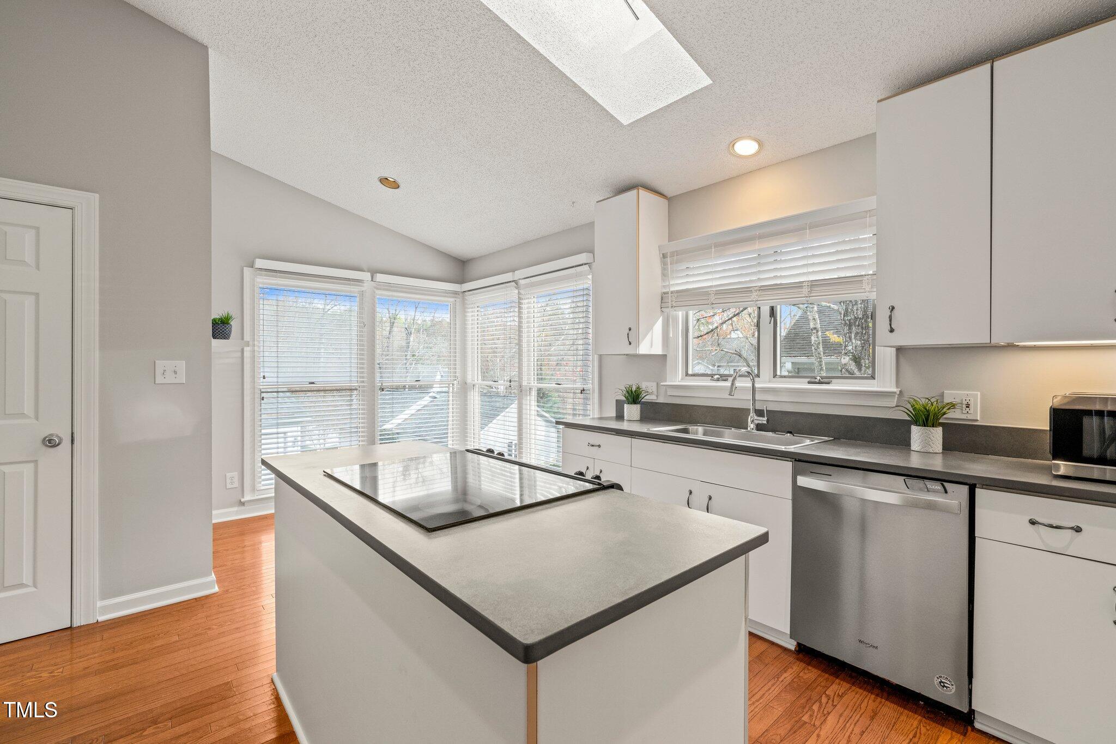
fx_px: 465
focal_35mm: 15
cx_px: 558
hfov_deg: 100.4
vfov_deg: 77.3
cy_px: 372
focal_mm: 15
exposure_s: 1/20
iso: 400
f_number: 8
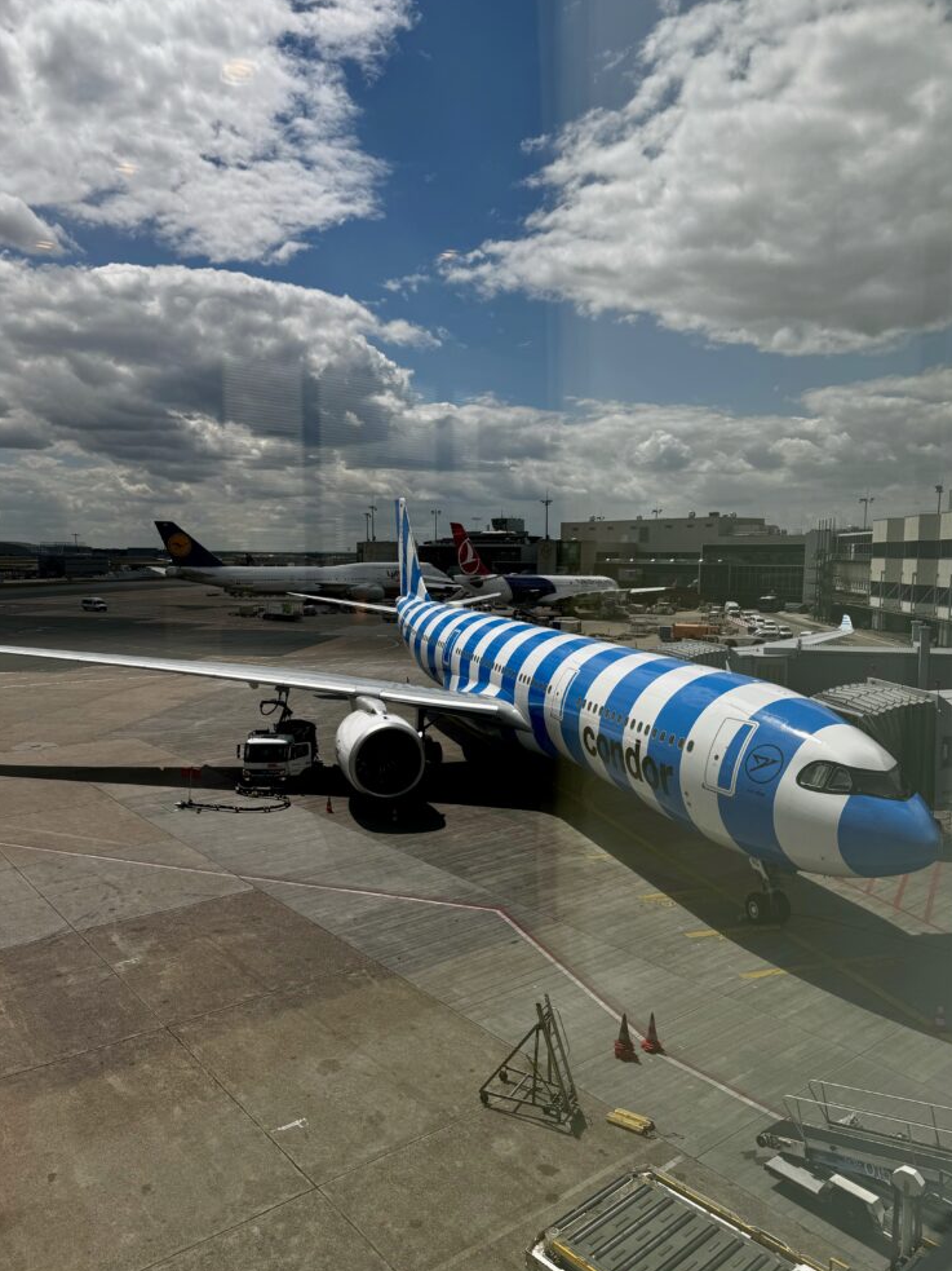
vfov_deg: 69.4
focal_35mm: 25
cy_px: 646
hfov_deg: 54.9
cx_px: 491
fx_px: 917
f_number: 1.78
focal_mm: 6.76
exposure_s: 1/7092
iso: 80
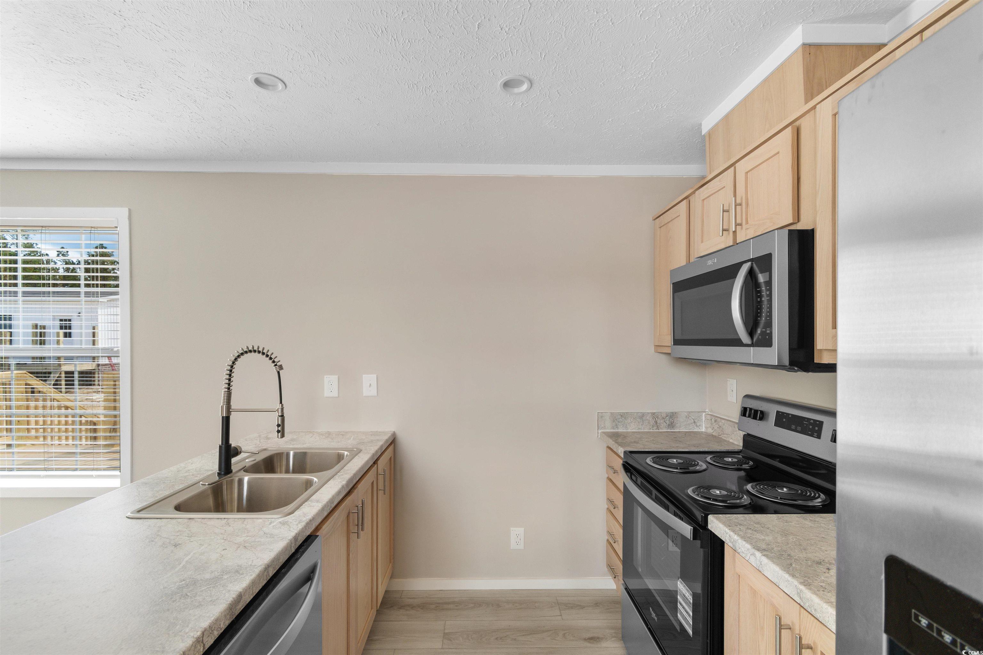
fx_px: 410
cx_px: 492
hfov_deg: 100.4
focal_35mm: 15
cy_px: 328
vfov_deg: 77.3
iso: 100
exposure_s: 1/13
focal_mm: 10
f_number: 4.5
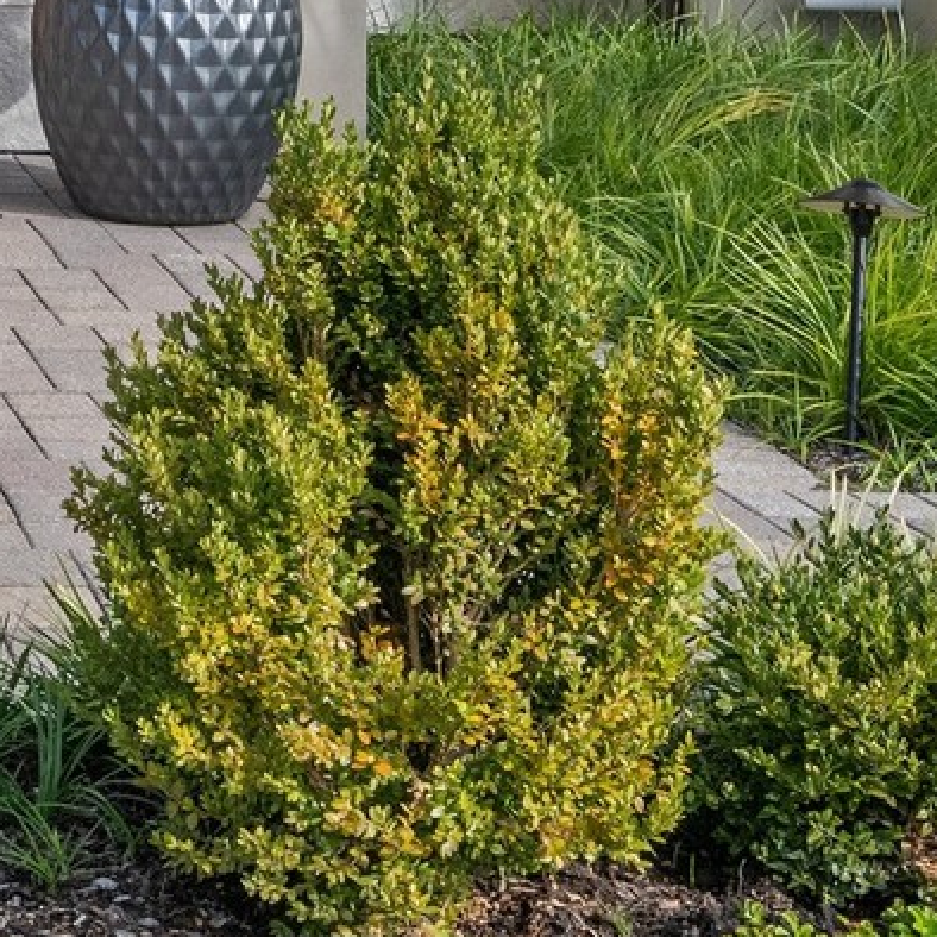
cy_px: -338
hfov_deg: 14.4
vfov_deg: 14.8
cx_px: -520
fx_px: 3430
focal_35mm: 112
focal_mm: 21.5
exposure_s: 1/350
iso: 200
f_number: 9.5
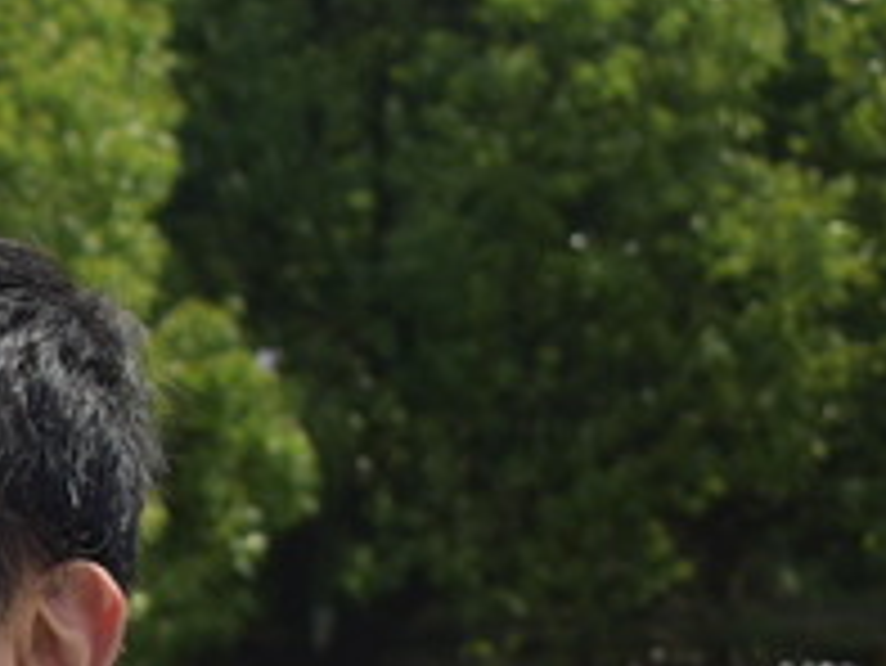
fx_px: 4314
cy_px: 1235
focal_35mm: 168
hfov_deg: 10.8
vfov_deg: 8.5
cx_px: -814
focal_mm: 23
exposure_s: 1/1000
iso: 100
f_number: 3.8
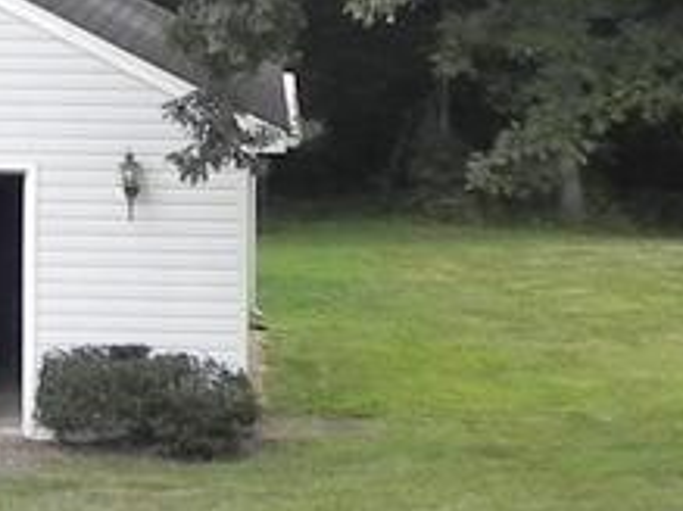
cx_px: -37
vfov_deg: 8.7
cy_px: 231
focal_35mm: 171
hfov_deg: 11.4
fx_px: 3372
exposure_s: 1/274
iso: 160
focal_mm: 4.6
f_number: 2.8
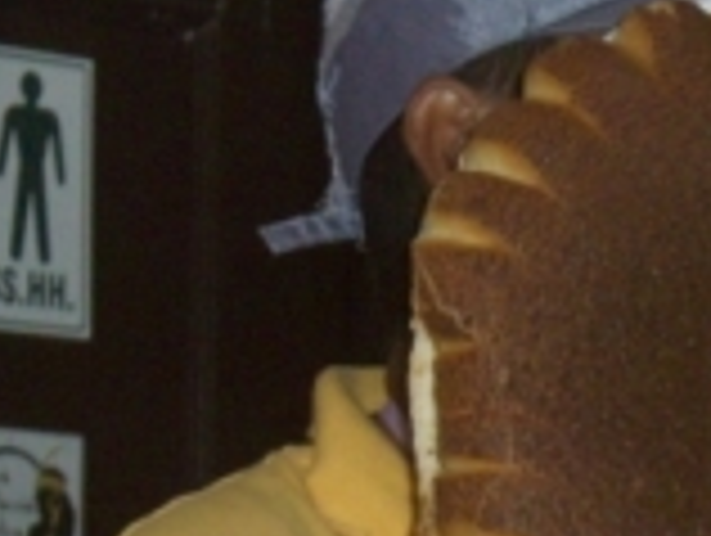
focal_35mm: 360
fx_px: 7406
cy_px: 534
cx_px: 621
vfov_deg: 4.1
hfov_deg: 5.5
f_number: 5.4
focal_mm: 23.7
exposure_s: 1/60
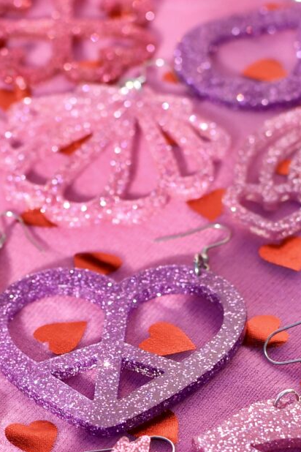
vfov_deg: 24.5
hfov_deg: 16.6
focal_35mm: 82
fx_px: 1028
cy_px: 344
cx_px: 84
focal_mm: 35
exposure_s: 1/3200
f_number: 4
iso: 320
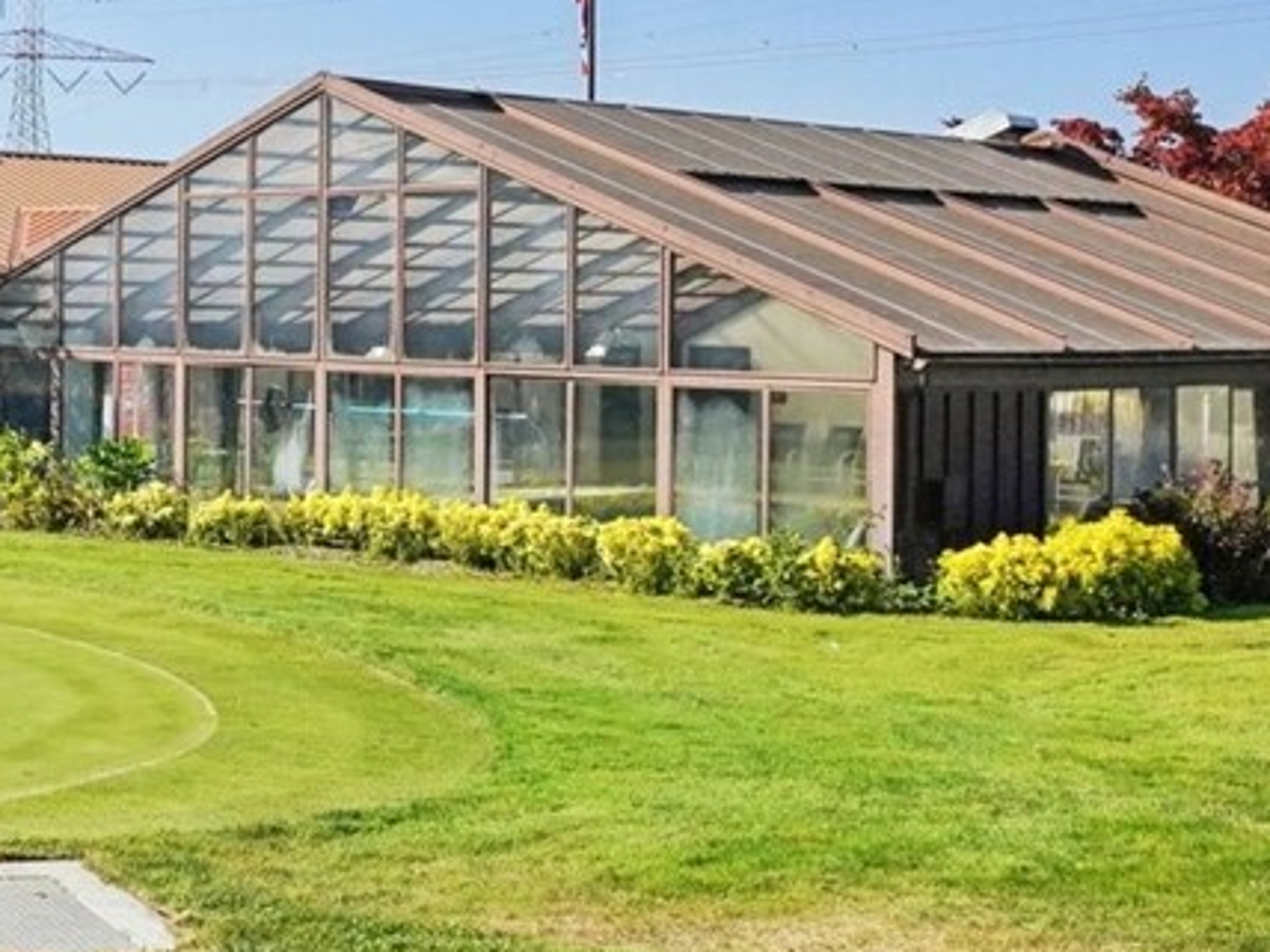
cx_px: -298
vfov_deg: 23.8
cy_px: 233
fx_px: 2238
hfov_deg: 27.4
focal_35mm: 61
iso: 1600
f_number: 8
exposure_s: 1/2000
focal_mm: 16
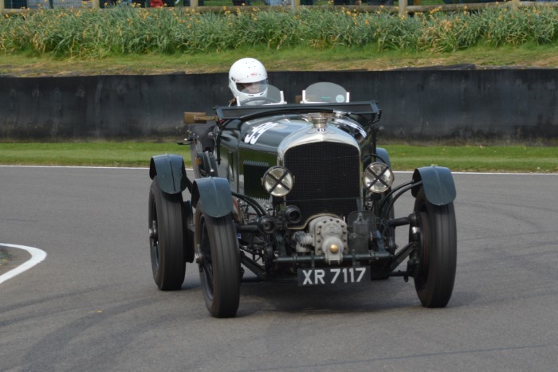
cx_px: 279
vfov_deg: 5.1
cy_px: 186
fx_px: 4186
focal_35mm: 270
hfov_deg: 7.6
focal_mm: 180
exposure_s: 1/250
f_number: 13
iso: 400
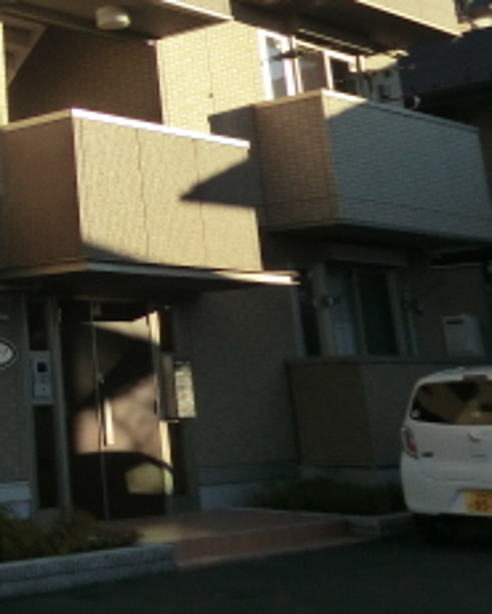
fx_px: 1182
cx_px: -210
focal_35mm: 65
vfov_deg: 27.3
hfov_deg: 20.6
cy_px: -11
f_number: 7.5
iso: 80
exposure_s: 1/200
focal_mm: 4.3
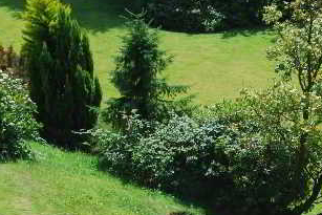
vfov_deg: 11.2
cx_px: 250
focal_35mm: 121
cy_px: 225
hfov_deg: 16.8
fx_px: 1085
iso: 100
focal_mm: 31
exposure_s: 1/200
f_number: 7.1
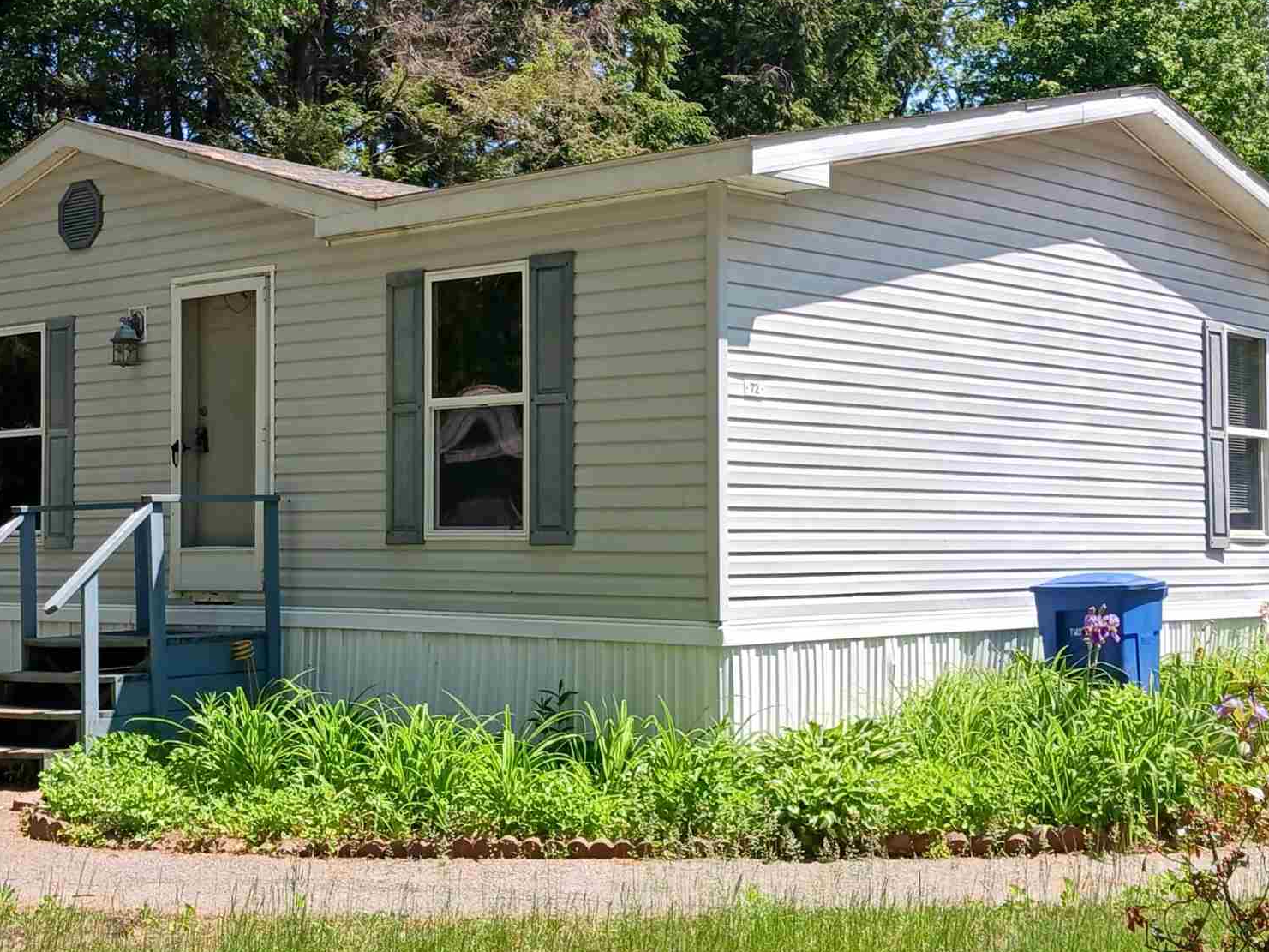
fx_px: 2053
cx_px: 476
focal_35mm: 56
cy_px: 482
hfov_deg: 34.2
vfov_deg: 26.1
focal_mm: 4
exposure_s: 1/201
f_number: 1.8
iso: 20
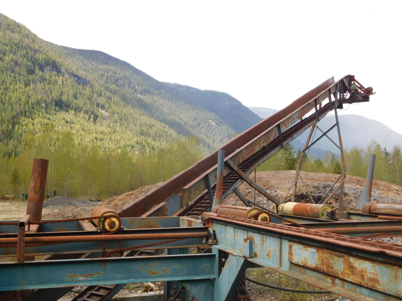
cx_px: 201
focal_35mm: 36
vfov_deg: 39.7
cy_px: 150
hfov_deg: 51.4
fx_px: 418
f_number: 3.5
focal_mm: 6.3
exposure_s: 1/320
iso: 125
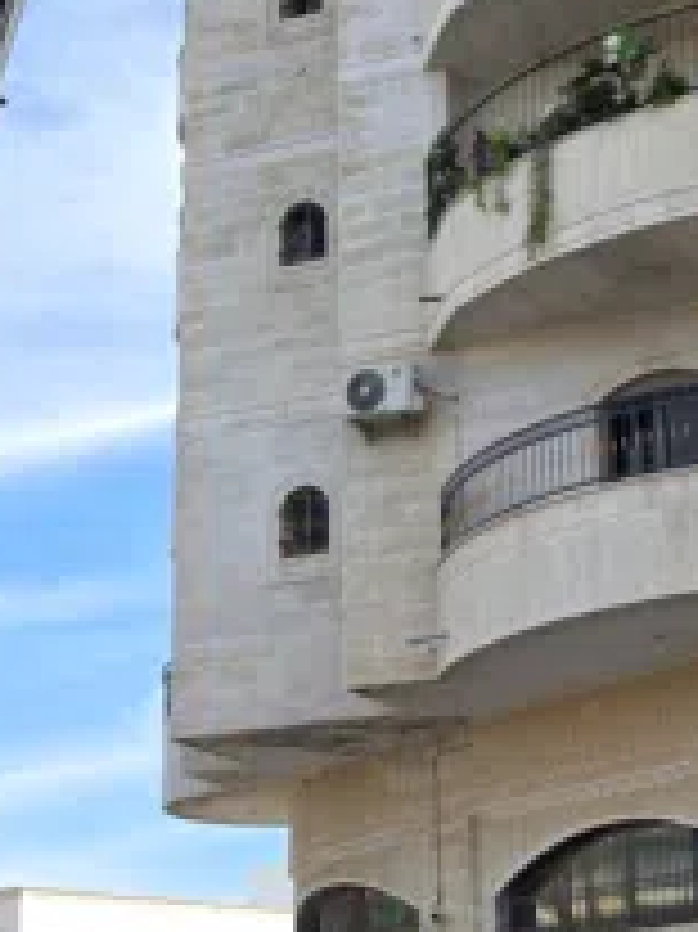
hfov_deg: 18.4
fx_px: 2153
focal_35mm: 80
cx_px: 428
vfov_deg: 24.4
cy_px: 347
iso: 80
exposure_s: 1/2805
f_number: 1.7
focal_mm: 6.3
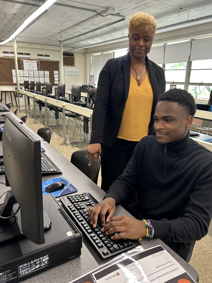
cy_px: 146
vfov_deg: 65.3
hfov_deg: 51.4
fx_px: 220
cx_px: 108
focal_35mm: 27
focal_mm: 5.7
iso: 125
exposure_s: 1/60
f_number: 1.5
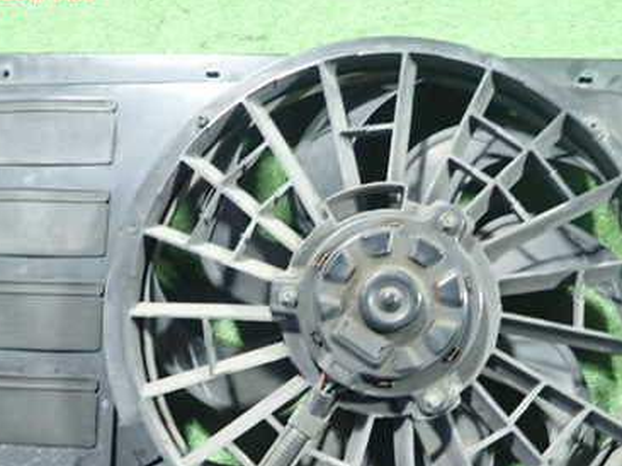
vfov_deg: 34.4
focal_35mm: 41
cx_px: 292
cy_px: 349
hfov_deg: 45.8
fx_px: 736
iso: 800
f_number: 2
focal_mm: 4.5
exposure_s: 1/30
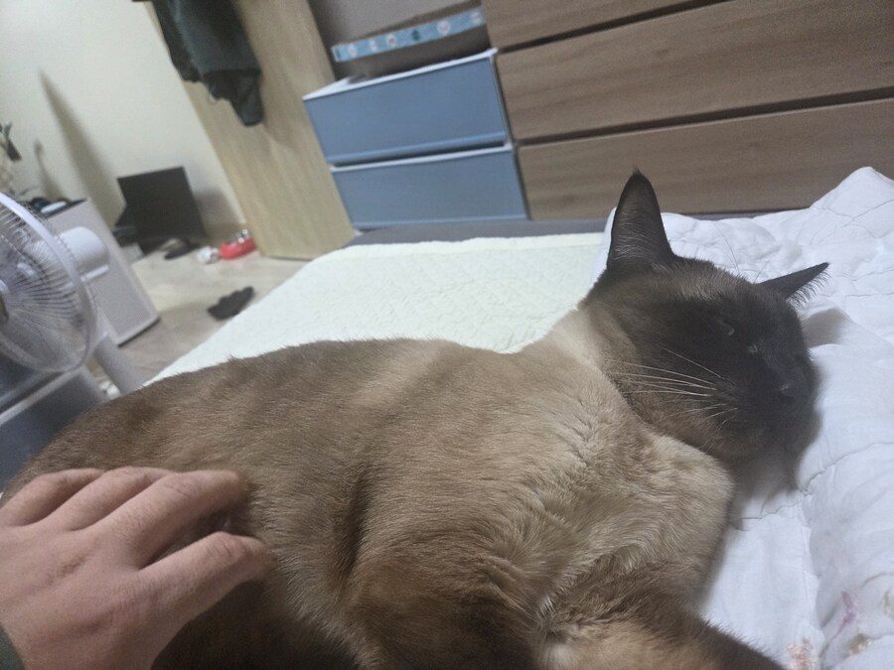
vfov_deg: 58.9
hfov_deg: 73.9
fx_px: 594
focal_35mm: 23
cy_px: 335
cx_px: 447
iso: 500
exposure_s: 1/120
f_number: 1.8
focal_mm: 5.4
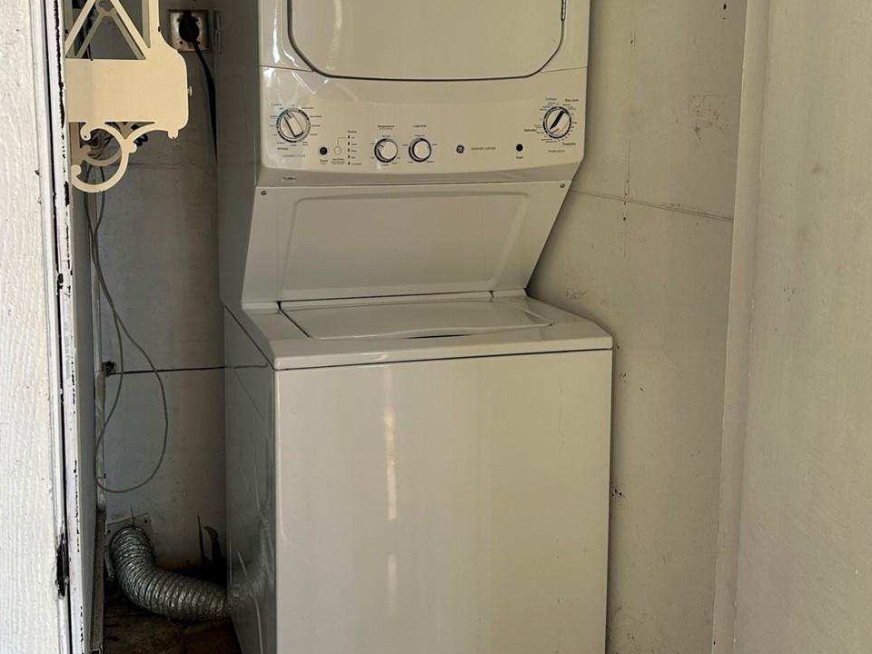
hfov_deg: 46.6
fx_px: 1008
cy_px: 238
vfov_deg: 35.7
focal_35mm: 40
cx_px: 355
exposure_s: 1/121
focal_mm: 6.86
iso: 100
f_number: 1.78
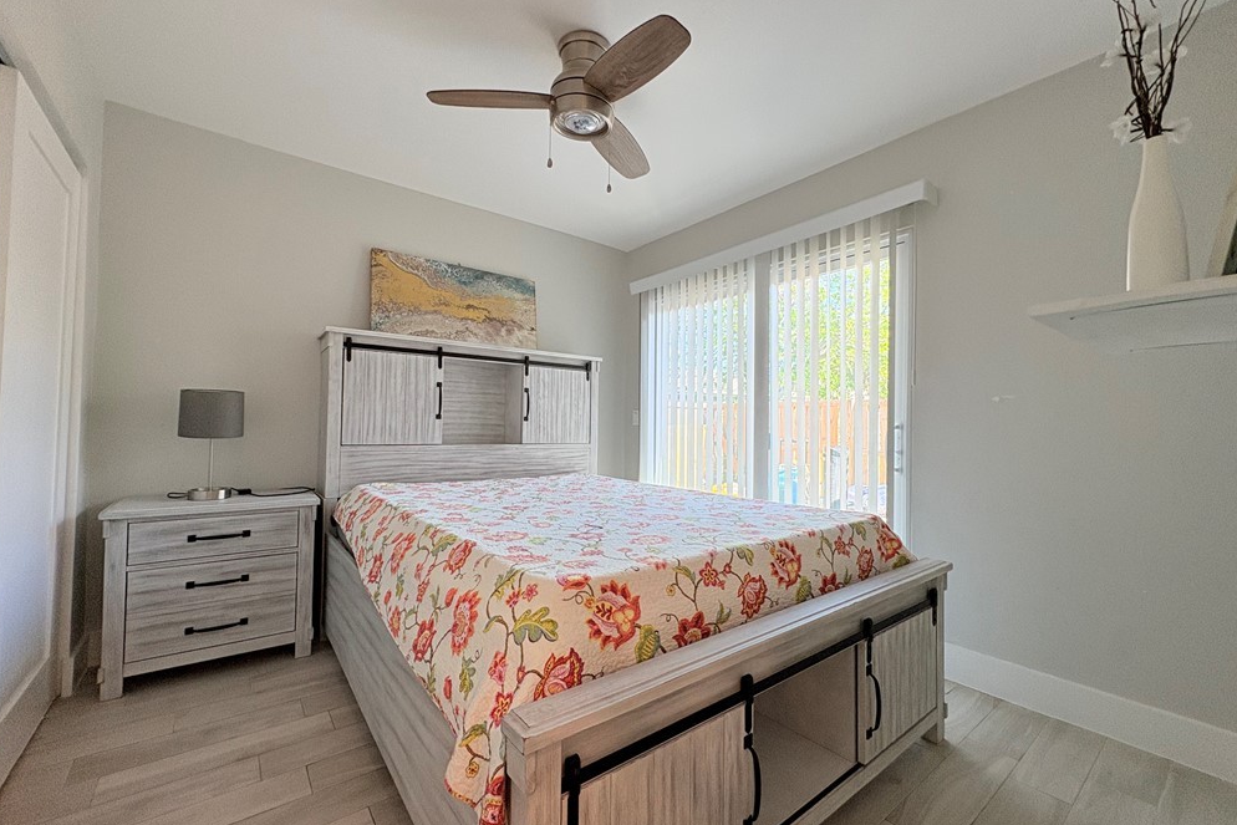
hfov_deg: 100.4
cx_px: 621
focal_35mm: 15
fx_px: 515
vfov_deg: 77.3
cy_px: 413
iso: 80
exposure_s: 1/120
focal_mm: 2.22
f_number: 2.2
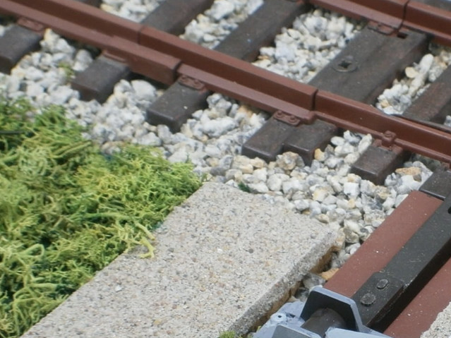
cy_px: 242
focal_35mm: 217
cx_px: 337
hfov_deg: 9.1
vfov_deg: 6.8
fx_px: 2827
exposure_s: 1/2
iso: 125
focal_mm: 23.5
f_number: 6.5
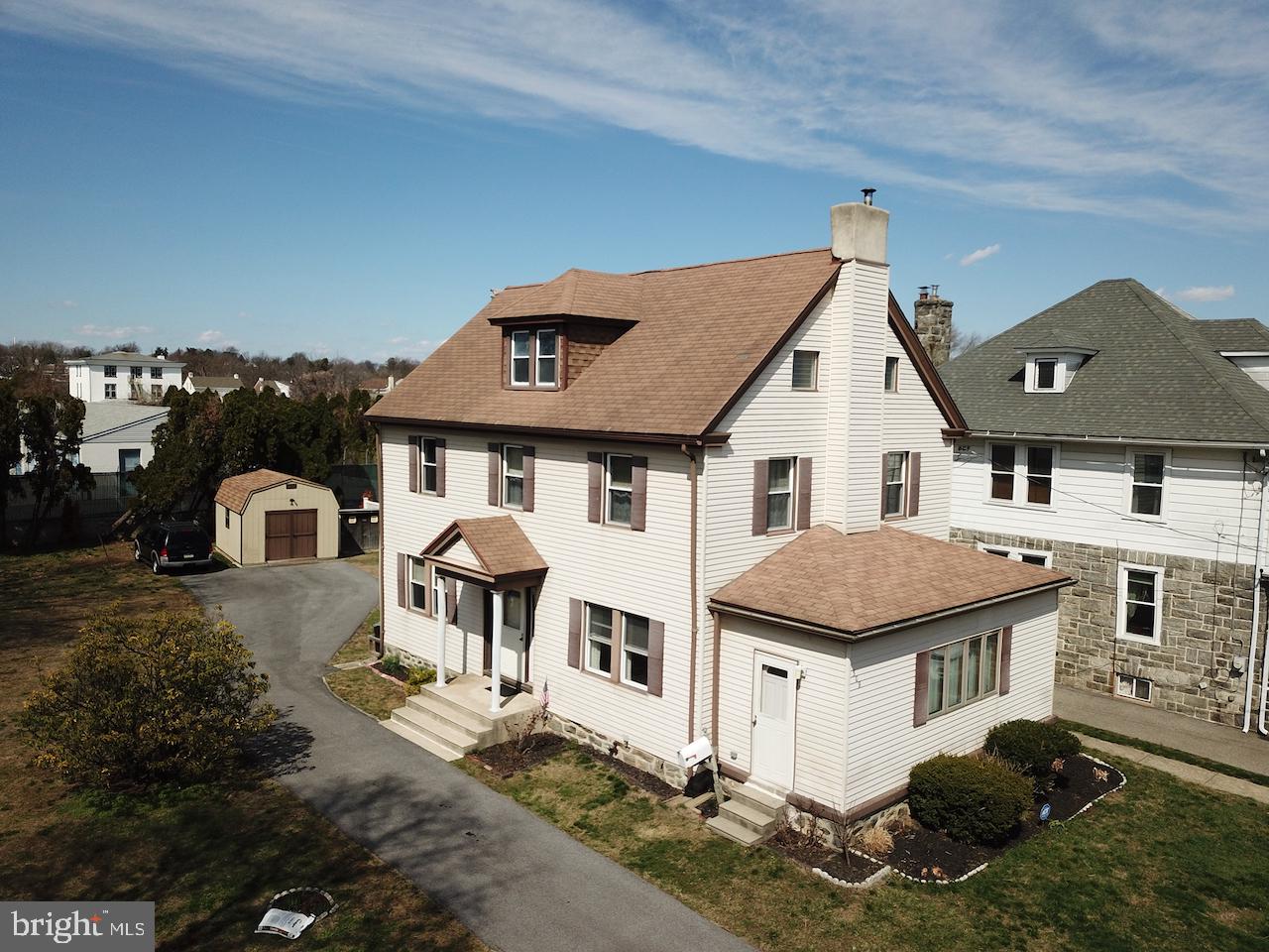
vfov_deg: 53.1
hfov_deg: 67.3
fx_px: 953
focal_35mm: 26
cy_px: 476
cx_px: 634
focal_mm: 4.7
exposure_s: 1/2237
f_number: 2.2
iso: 100
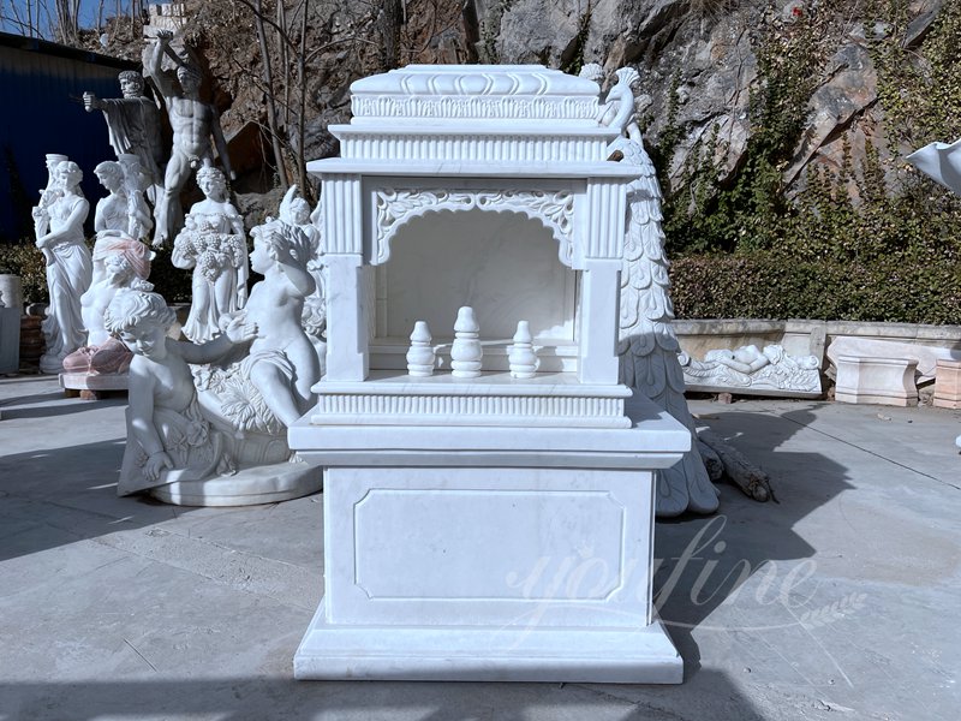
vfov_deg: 53.1
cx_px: 480
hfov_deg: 67.3
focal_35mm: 26
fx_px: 722
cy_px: 360
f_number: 1.6
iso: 32
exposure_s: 1/9174
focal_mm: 5.1
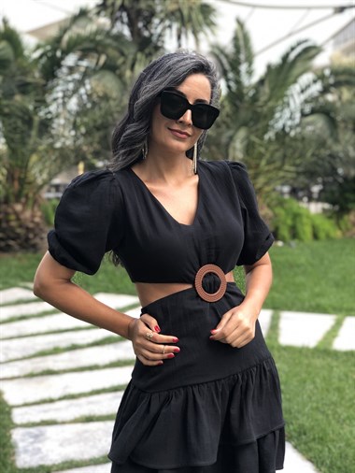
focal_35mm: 52
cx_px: 178
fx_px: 710
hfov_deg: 28.1
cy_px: 236
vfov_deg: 36.8
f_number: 2.4
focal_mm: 6
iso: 16
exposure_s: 1/60
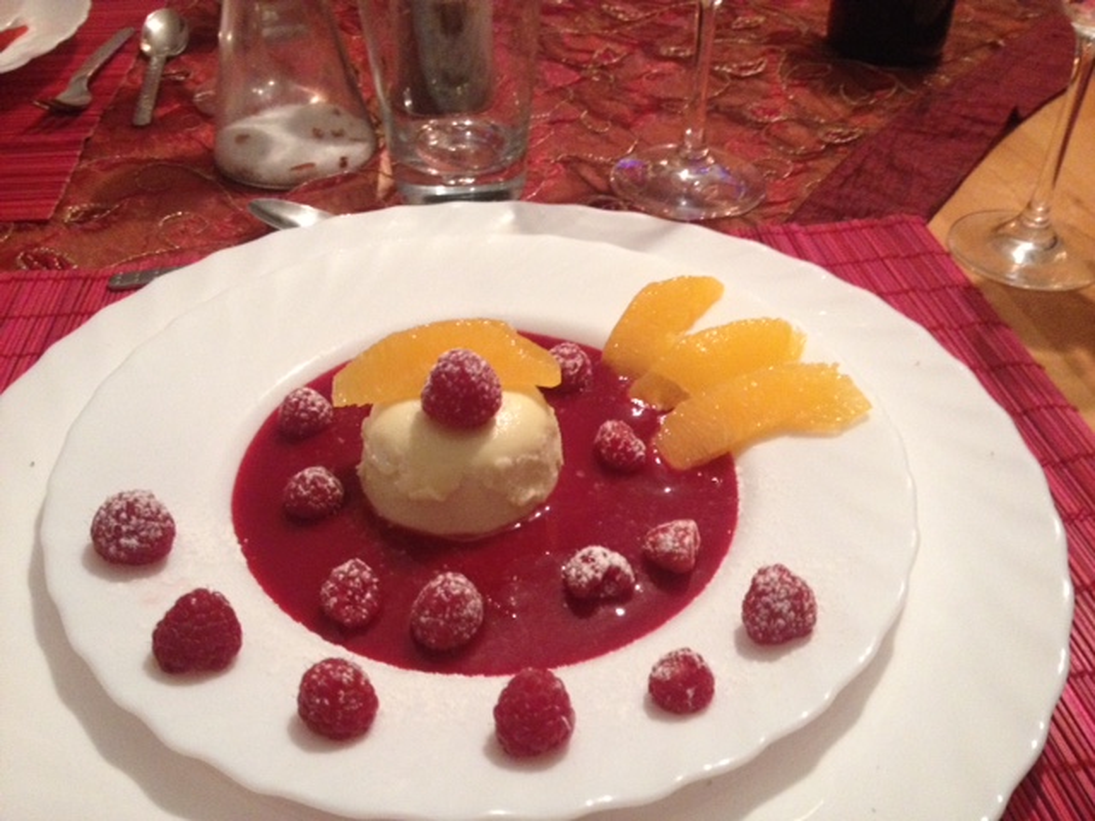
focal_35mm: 35
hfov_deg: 52.6
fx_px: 1107
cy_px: 410
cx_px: 548
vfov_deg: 40.7
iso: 400
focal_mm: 4.28
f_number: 2.4
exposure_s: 1/15
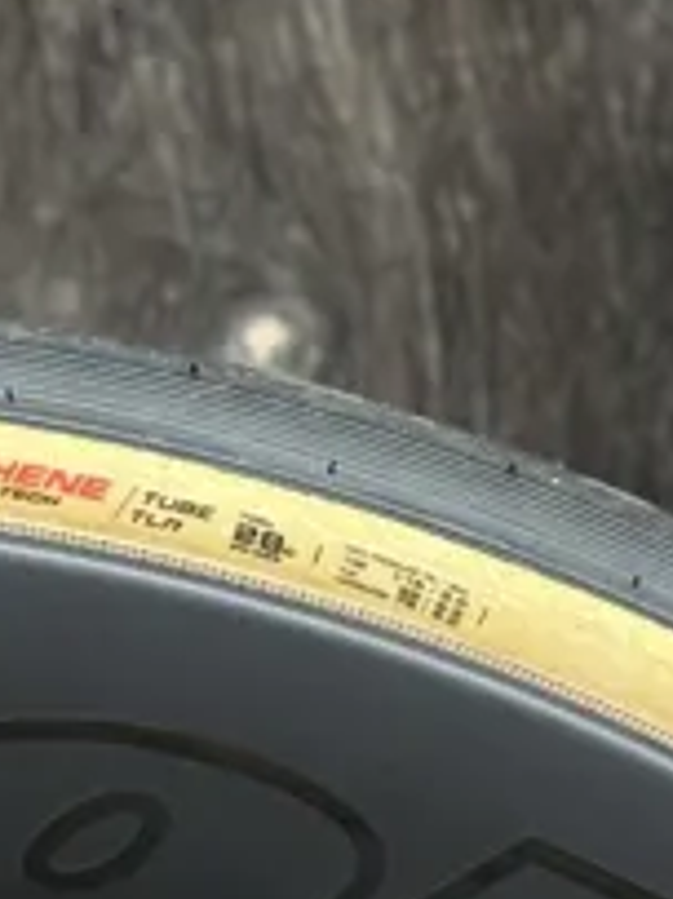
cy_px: -182
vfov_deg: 7.8
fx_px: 6539
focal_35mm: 252
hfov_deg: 5.7
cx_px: 1567
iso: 125
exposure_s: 1/81
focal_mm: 6.76
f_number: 1.78
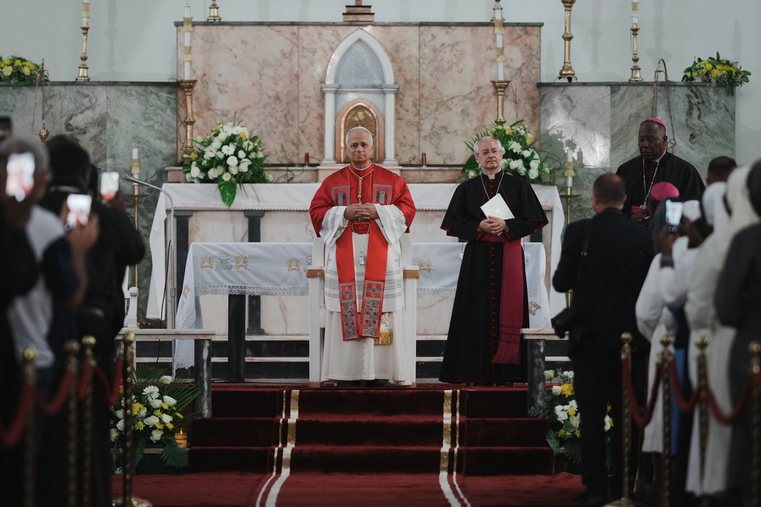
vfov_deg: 6.8
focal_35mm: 202
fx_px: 4268
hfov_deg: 10.2
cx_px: 380
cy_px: 254
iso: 1000
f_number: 1.8
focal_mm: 135
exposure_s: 1/500
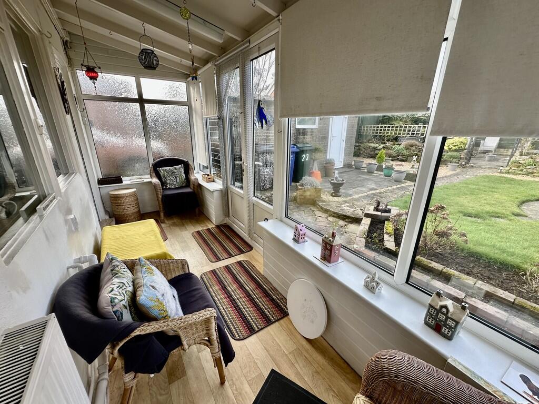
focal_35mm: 14
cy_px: 202
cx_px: 270
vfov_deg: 85.7
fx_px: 218
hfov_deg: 102.1
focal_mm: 2.22
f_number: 2.2
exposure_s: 1/200
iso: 40
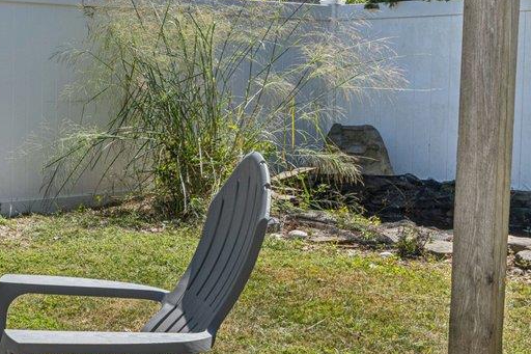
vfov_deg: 21.1
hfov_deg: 26.5
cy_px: 90
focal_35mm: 64
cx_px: -166
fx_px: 944
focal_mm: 16
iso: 125
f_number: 9
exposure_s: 1/200
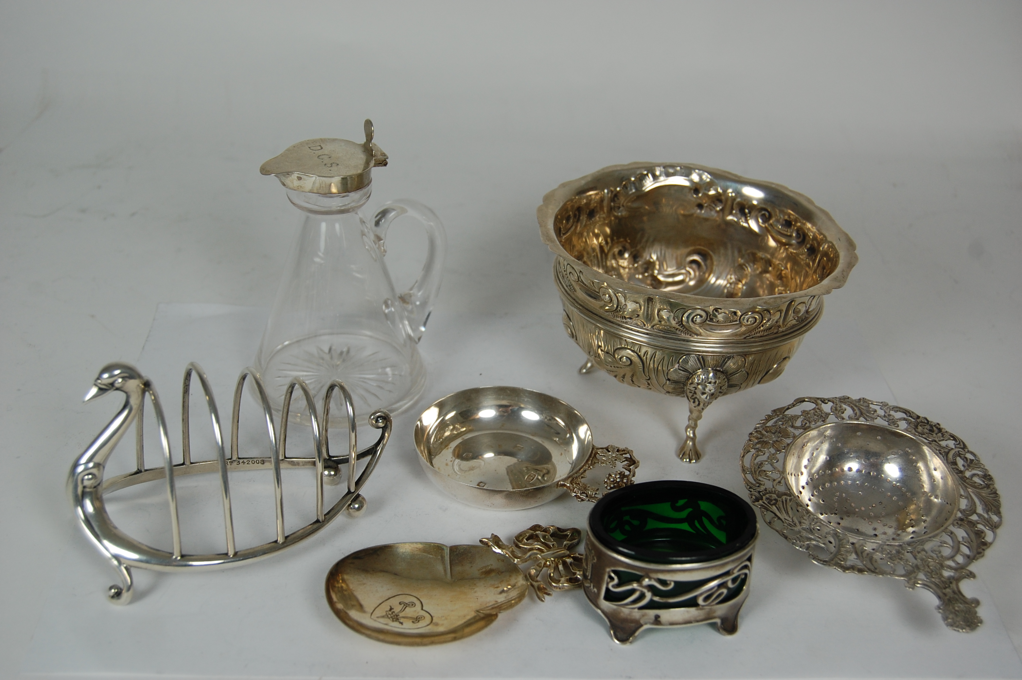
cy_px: 340
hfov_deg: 42.4
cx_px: 511
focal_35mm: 46
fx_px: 1319
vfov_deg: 28.9
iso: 250
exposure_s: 1/125
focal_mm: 31
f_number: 5.6
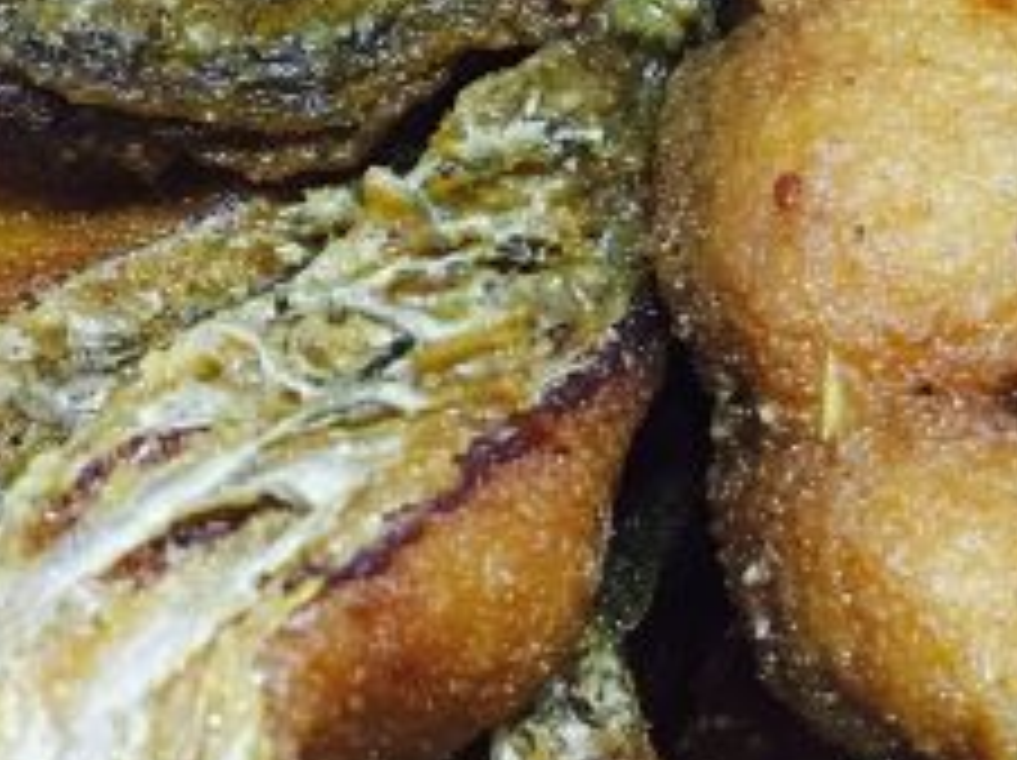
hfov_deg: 21.7
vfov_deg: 16.3
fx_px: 2641
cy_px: 205
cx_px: 680
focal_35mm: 90
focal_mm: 4.15
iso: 80
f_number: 2.2
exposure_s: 1/10
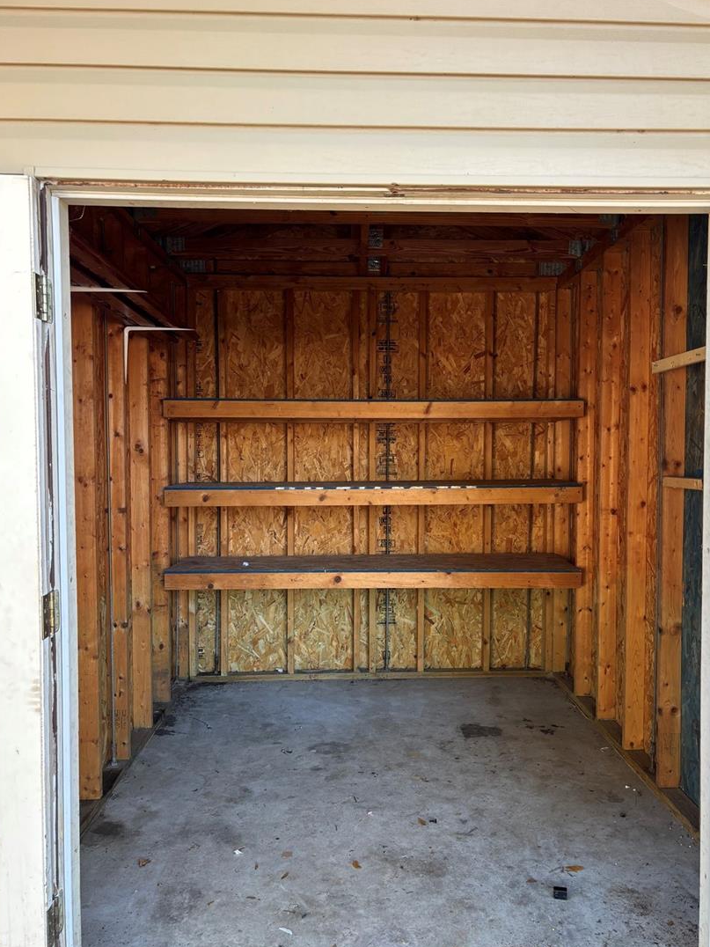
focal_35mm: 29
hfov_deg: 48.2
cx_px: 388
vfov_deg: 61.6
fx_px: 793
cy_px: 487
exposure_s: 1/121
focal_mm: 5.96
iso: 80
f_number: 1.6
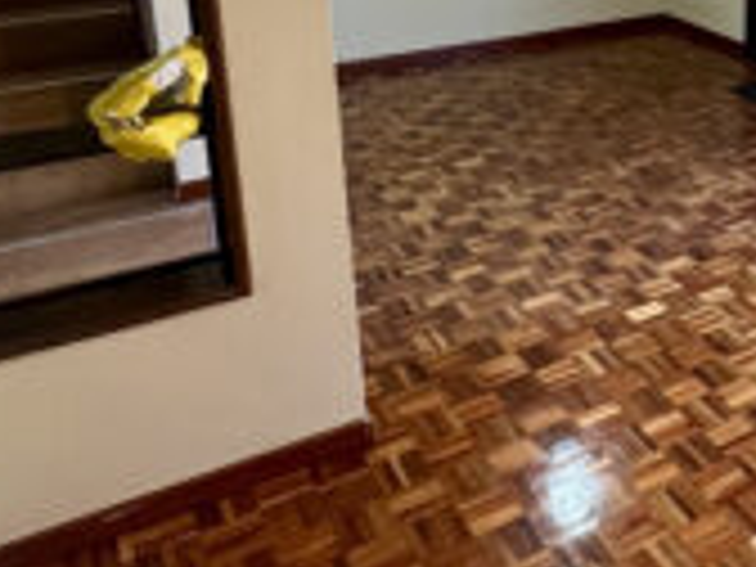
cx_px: 729
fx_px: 677
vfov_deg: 40.7
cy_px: 22
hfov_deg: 49.4
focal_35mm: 31
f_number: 1.8
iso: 400
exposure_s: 1/60
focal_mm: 1.57
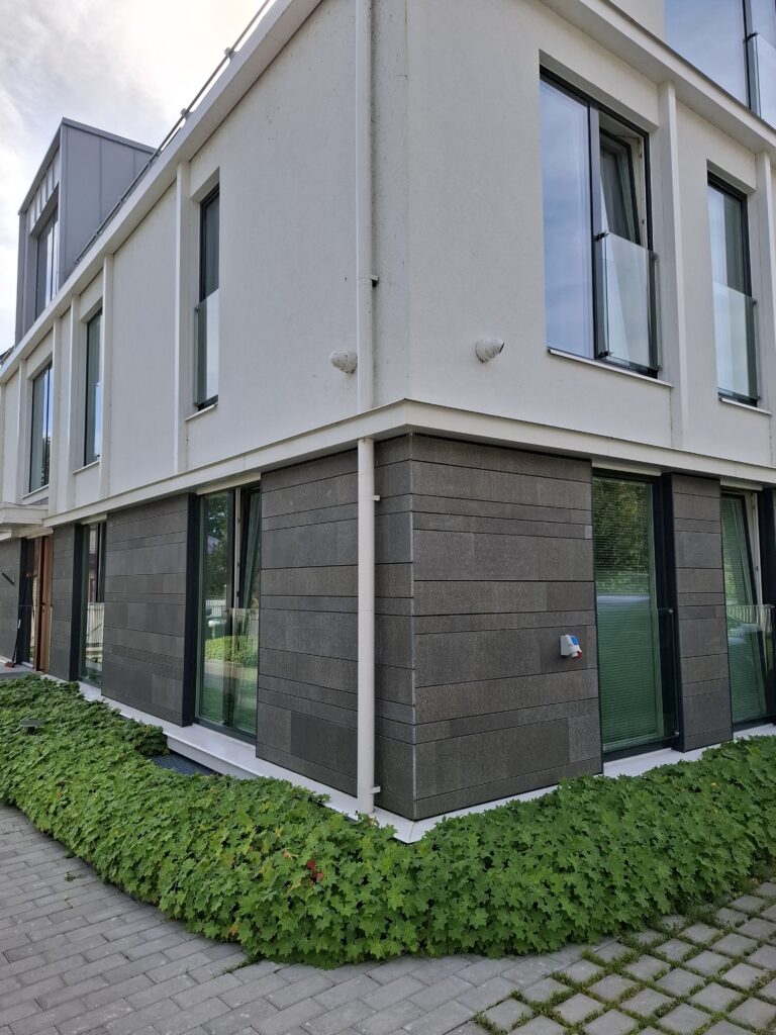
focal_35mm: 23
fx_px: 687
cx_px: 388
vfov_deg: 73.9
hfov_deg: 58.9
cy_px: 518
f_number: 1.8
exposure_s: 1/1531
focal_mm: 5.54
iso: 50
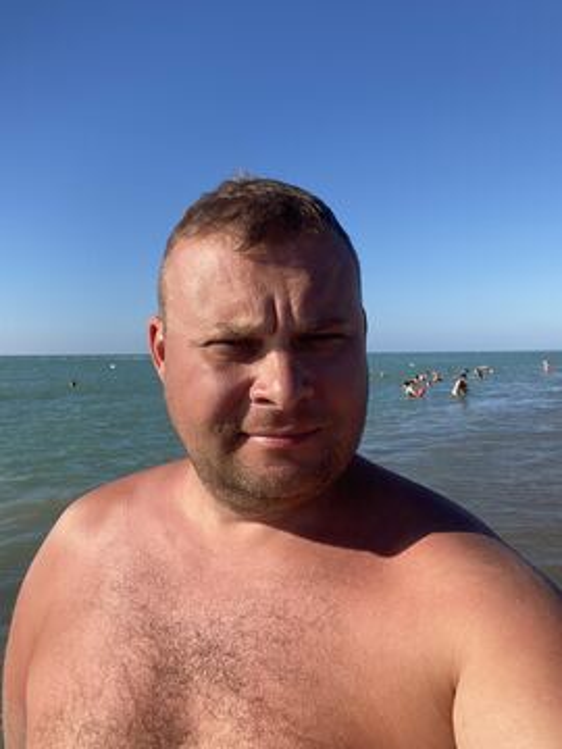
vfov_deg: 60.0
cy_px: 374
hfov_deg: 46.8
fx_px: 649
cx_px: 281
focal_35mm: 30
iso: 25
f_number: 2.2
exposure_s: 1/871
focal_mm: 2.71
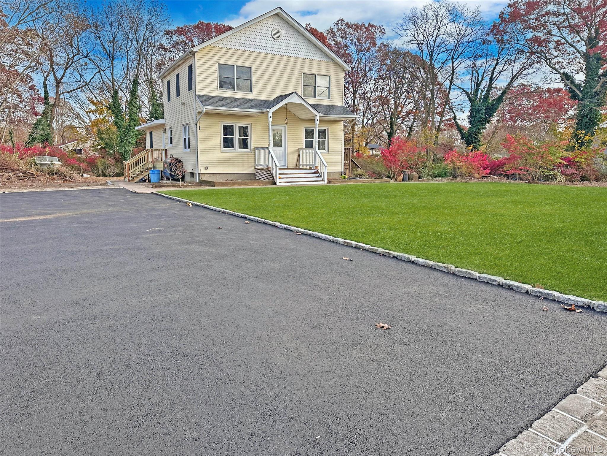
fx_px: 421
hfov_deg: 71.6
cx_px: 304
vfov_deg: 56.8
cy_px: 228
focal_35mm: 24
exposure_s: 1/1050
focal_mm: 6.86
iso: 80
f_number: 1.78
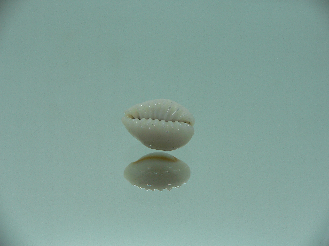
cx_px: 164
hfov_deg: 52.6
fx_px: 333
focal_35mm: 35
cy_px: 123
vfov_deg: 40.7
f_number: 2.8
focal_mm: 4.6
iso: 80
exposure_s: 1/80
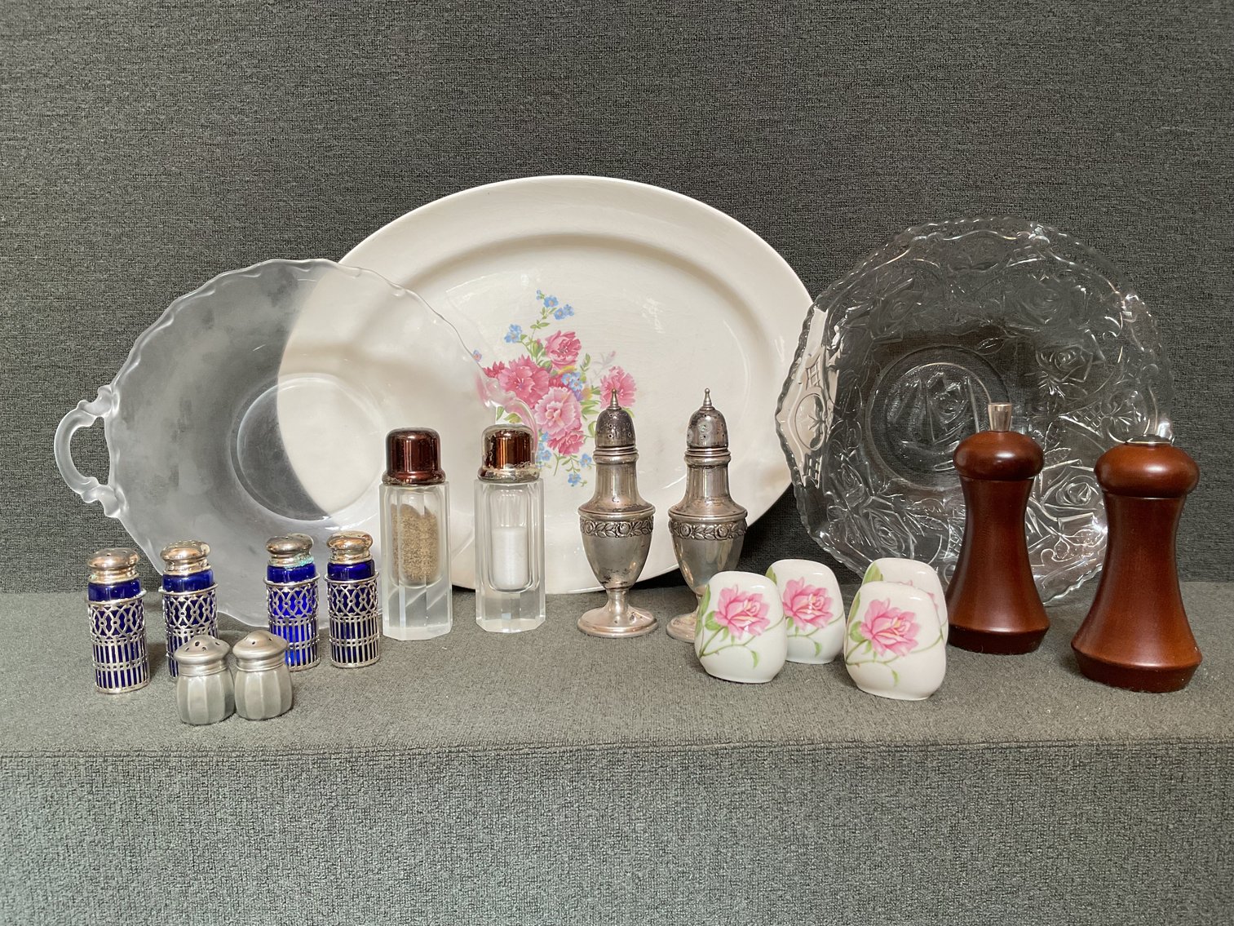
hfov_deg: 61.7
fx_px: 1034
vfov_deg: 48.2
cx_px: 617
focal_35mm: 29
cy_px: 463
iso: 64
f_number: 1.8
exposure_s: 1/100
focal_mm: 3
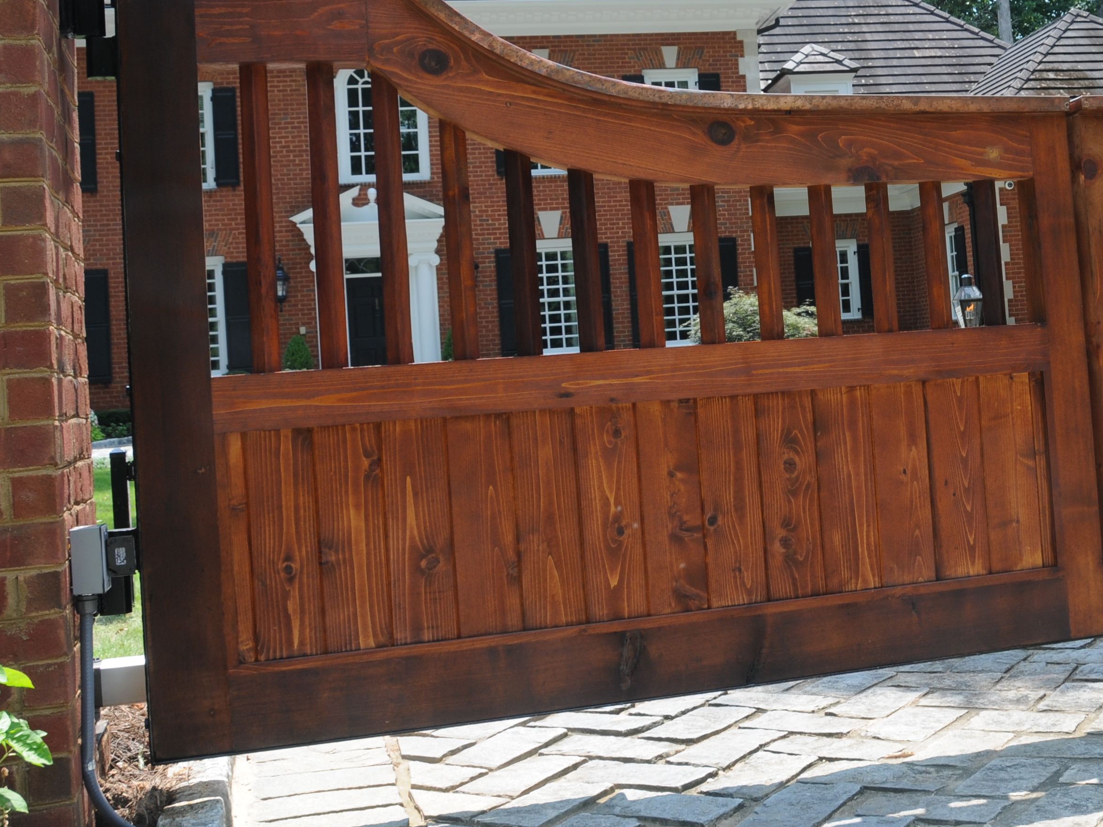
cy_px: 235
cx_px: 860
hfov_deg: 39.1
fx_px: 1497
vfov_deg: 30.5
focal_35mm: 47
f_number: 8
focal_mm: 18
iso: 200
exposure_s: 1/125
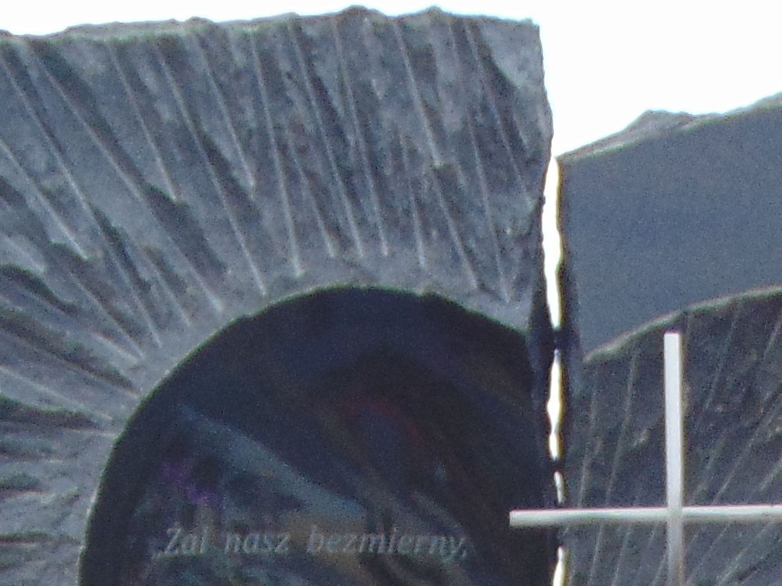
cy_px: 1267
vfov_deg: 8.3
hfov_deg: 11.8
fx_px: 3773
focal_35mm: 167
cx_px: 514
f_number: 3.2
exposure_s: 1/250
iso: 80
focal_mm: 6.3
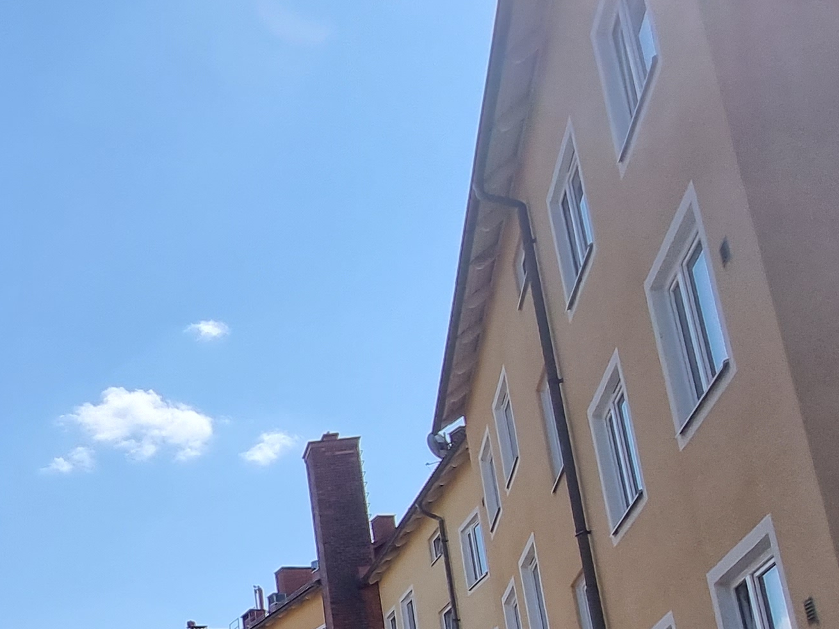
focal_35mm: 40
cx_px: -223
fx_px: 970
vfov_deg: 32.5
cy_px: 655
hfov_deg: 34.7
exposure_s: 1/2120
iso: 50
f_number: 2.2
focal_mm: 2.2
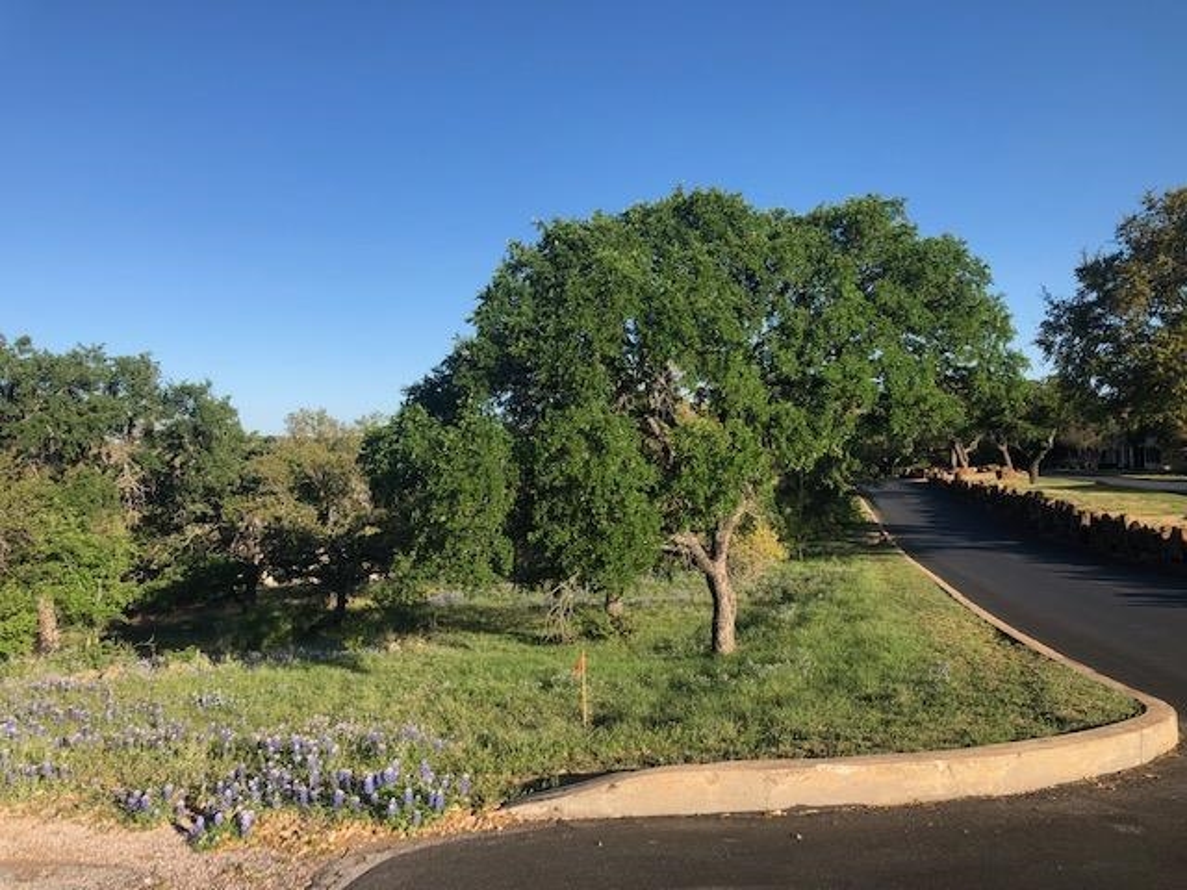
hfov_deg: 63.4
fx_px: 960
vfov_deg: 49.7
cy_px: 445
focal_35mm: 28
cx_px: 594
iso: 20
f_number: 1.8
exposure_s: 1/1297
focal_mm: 3.99
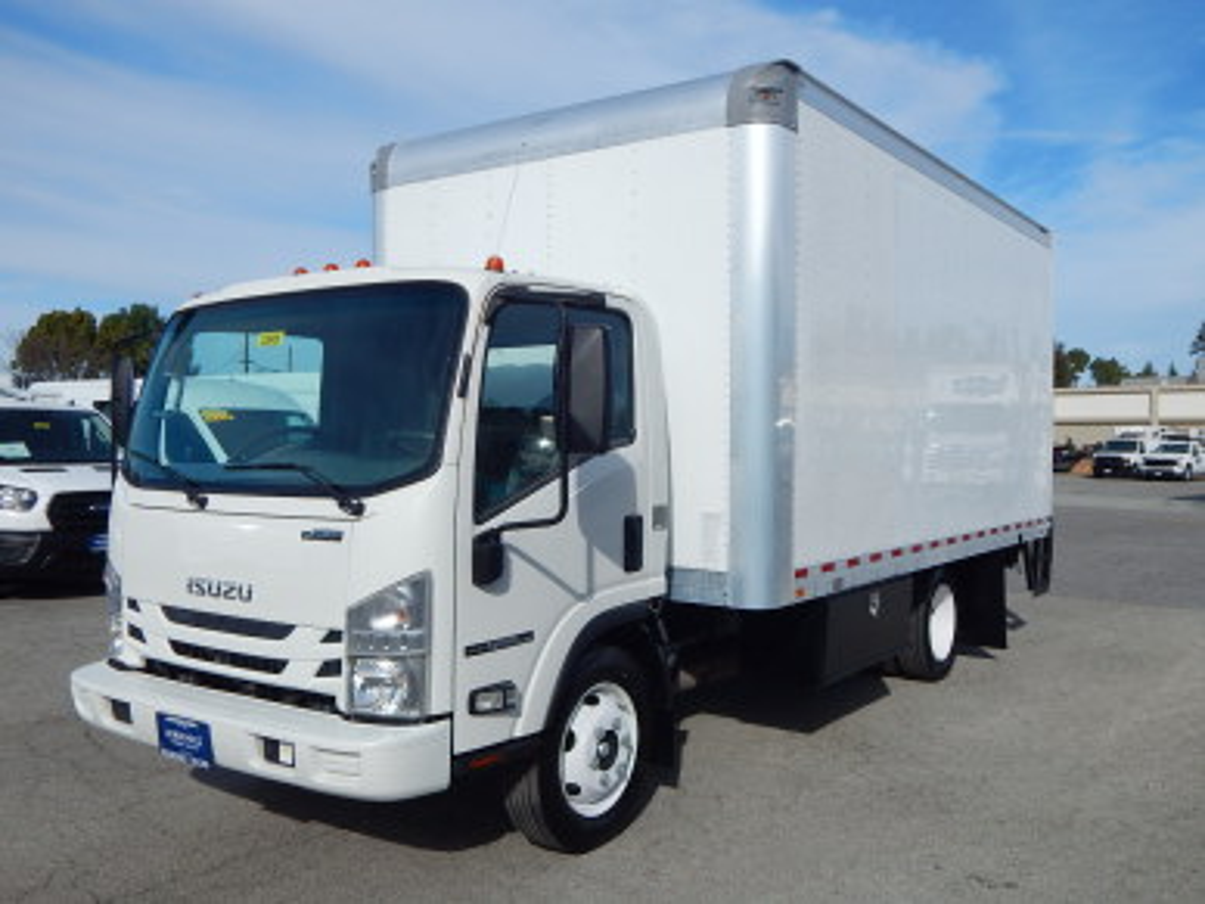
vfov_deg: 45.4
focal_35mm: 31
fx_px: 1079
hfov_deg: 58.4
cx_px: 602
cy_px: 452
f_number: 6.5
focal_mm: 5.6
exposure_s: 1/1000
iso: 125
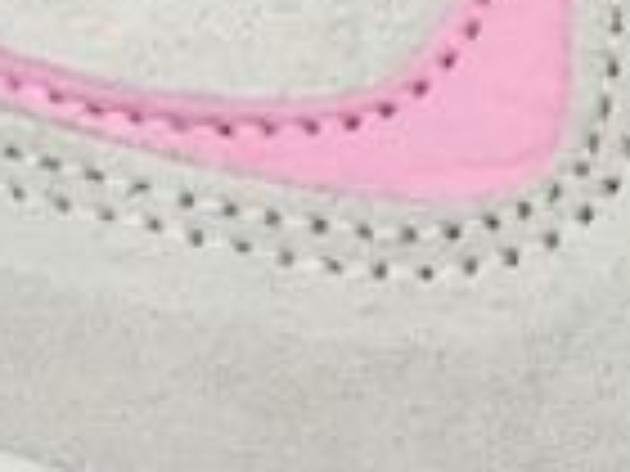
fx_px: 3622
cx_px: 1714
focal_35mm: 199
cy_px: 83
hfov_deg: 8.7
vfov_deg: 7.5
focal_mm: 3.3
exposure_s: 1/215
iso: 25
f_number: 2.4
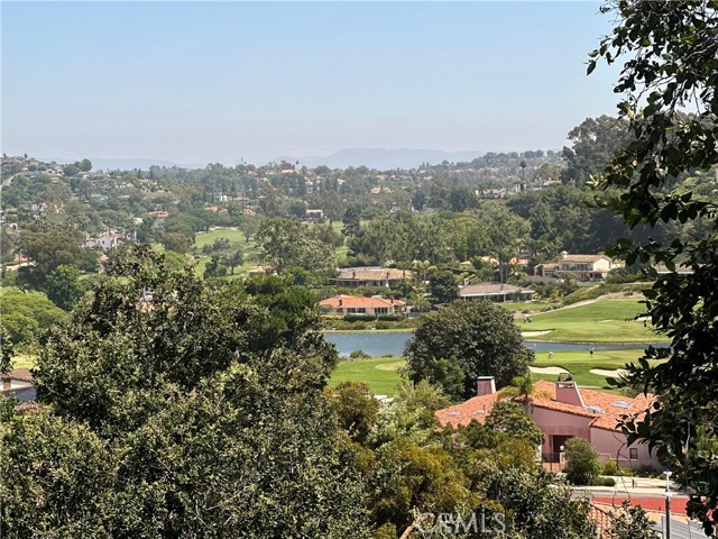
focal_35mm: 77
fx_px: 1597
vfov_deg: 19.1
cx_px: 359
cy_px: 270
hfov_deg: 25.3
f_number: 2.8
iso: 32
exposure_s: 1/323
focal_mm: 9
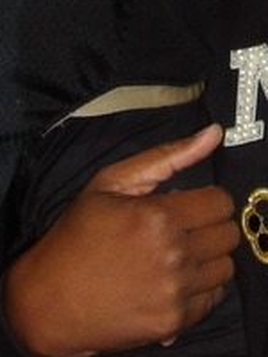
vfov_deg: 5.3
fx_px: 3809
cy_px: -152
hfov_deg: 4.0
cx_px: 159
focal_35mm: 369
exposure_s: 1/100
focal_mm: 13
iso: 250
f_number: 3.6
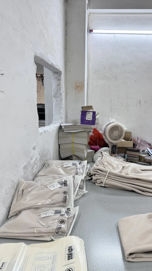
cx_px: 98
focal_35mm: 27
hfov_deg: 42.4
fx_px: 194
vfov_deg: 69.9
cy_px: 133
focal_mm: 6.76
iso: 64
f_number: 1.78
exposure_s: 1/100
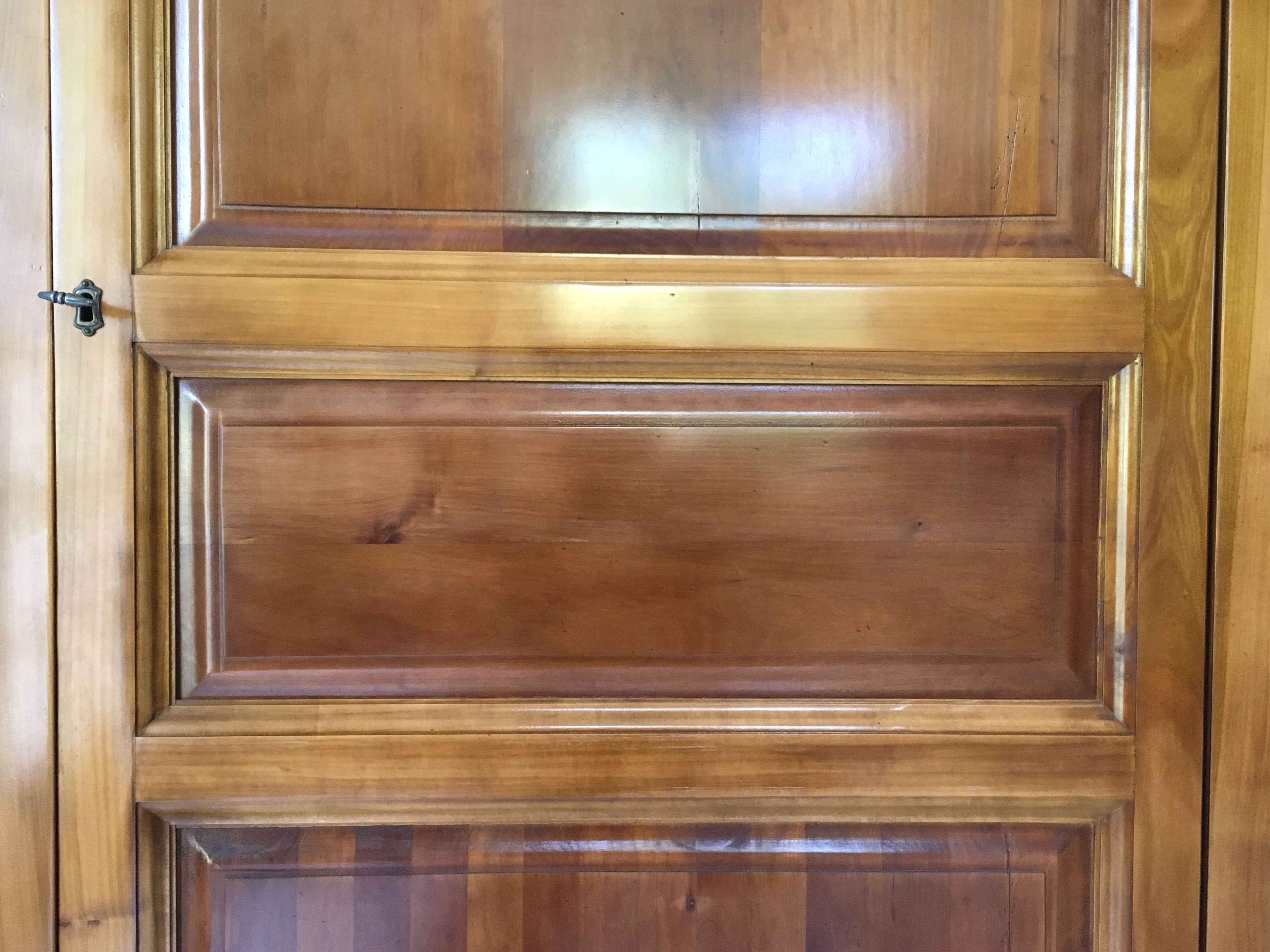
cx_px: 635
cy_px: 476
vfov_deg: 48.2
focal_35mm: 29
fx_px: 1064
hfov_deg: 61.7
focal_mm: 4.15
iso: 200
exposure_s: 1/25
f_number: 2.2
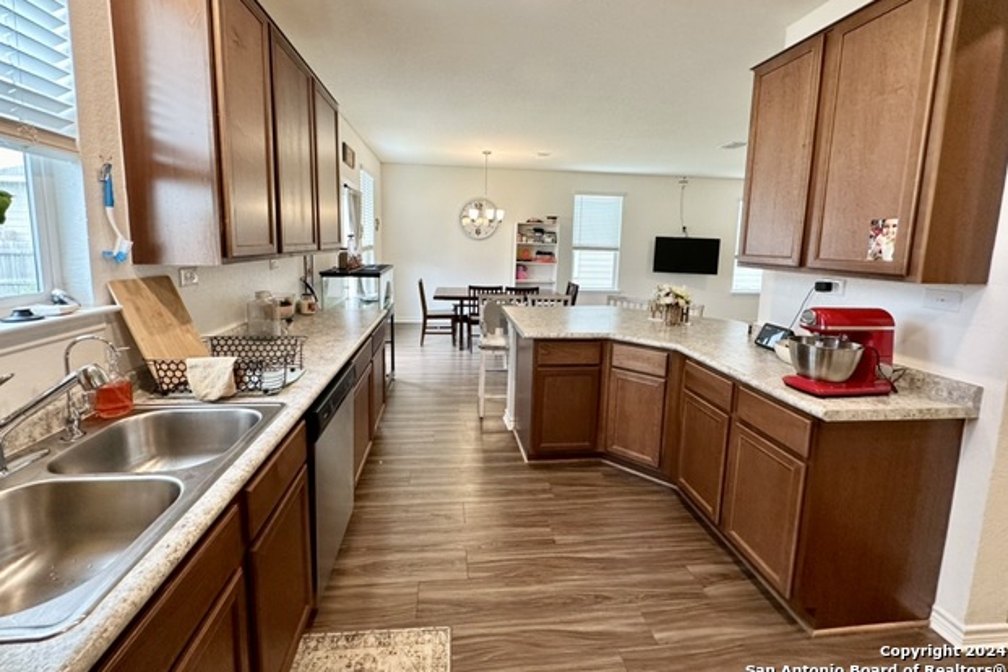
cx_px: 490
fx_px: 420
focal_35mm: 15
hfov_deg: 100.4
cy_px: 291
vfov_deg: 76.9
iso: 200
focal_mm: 2.22
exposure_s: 1/120
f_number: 2.2
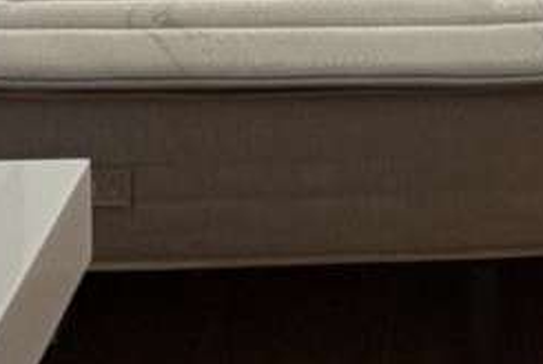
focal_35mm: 89
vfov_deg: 11.6
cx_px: 570
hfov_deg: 21.8
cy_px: -603
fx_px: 1344
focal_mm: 2.22
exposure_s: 1/50
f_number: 2.2
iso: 125
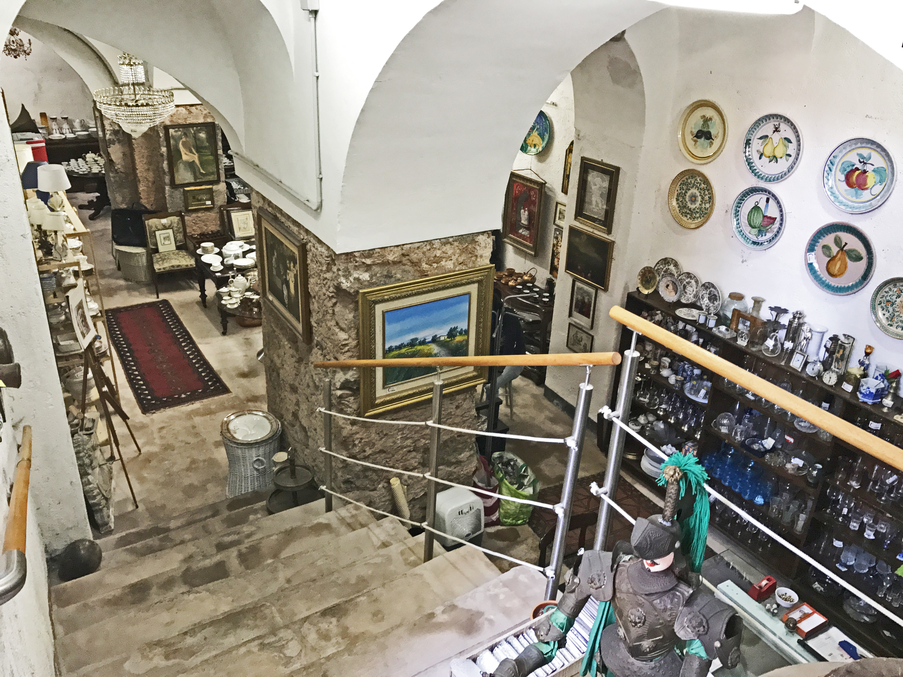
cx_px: 452
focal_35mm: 28
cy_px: 338
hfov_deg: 63.4
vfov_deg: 49.7
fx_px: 730
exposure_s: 1/33
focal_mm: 3.99
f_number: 1.8
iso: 160
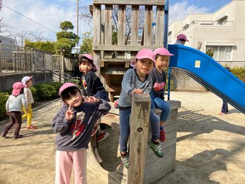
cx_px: 122
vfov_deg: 49.7
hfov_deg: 63.4
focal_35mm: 28
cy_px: 92
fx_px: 198
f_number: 1.8
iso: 32
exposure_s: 1/1389
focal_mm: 3.99
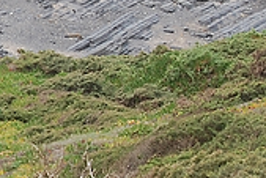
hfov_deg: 5.1
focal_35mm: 399
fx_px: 2951
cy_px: 18
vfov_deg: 3.5
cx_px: -220
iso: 200
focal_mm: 44
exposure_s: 1/160
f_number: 9
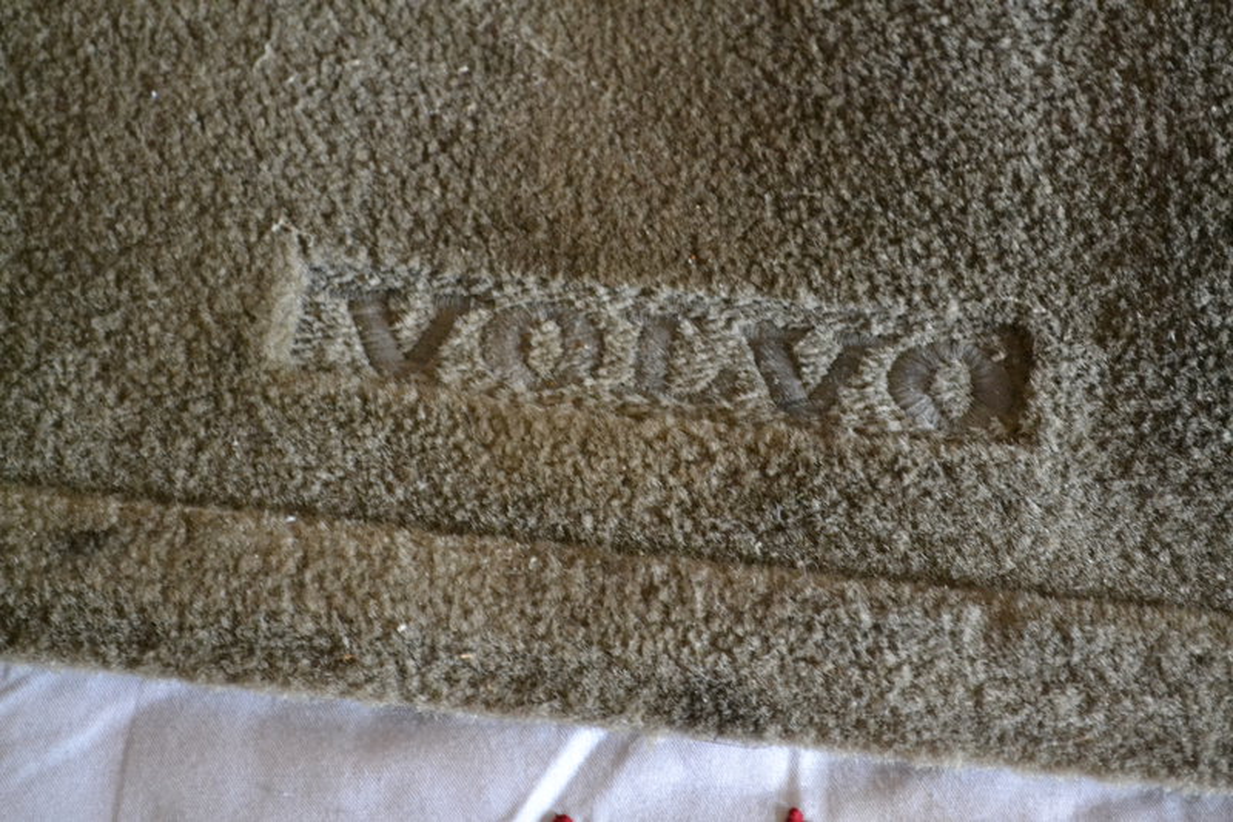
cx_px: 616
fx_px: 2465
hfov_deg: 28.1
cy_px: 411
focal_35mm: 72
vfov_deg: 18.9
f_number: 5.6
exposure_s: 1/30
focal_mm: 48
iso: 3200
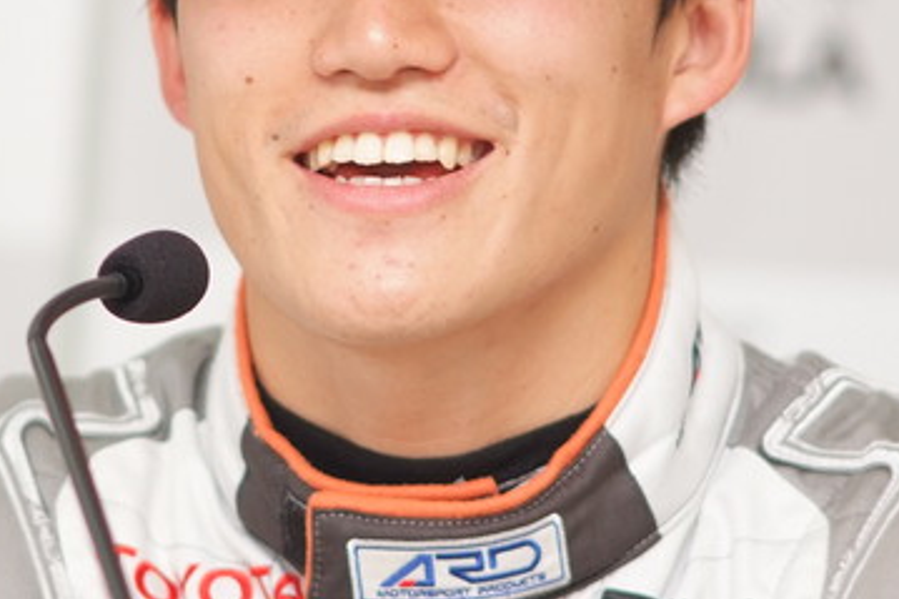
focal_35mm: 542
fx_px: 13528
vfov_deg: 2.5
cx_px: 346
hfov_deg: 3.8
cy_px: 38
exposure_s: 1/125
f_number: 2.8
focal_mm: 180
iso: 400
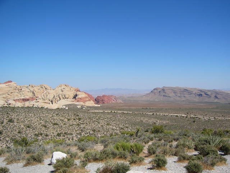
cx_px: 115
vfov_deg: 40.7
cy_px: 86
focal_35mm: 35
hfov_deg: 52.6
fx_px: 233
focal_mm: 5.8
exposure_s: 1/250
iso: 50
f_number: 8
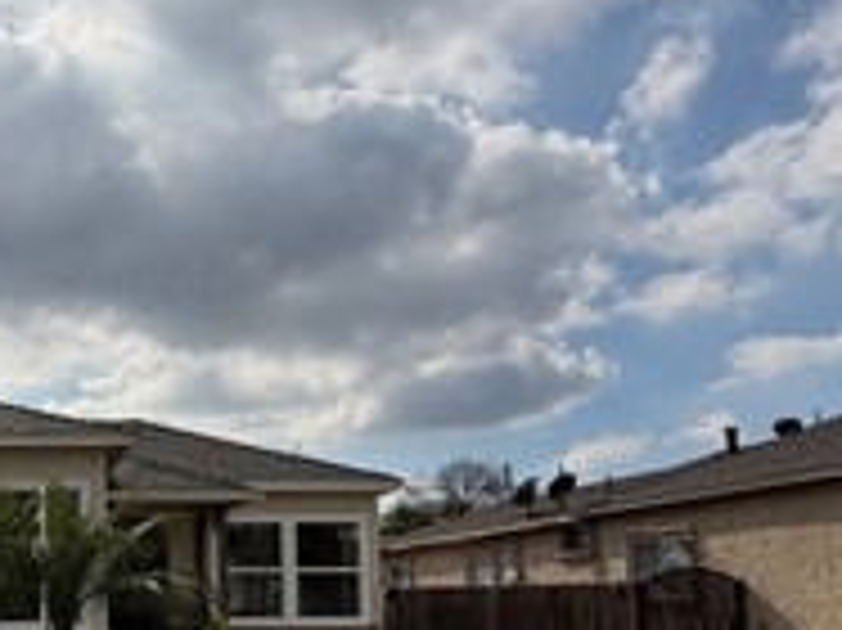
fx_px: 1167
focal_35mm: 48
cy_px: 522
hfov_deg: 36.0
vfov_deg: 29.4
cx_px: 14
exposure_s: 1/2237
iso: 25
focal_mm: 2.22
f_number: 2.2
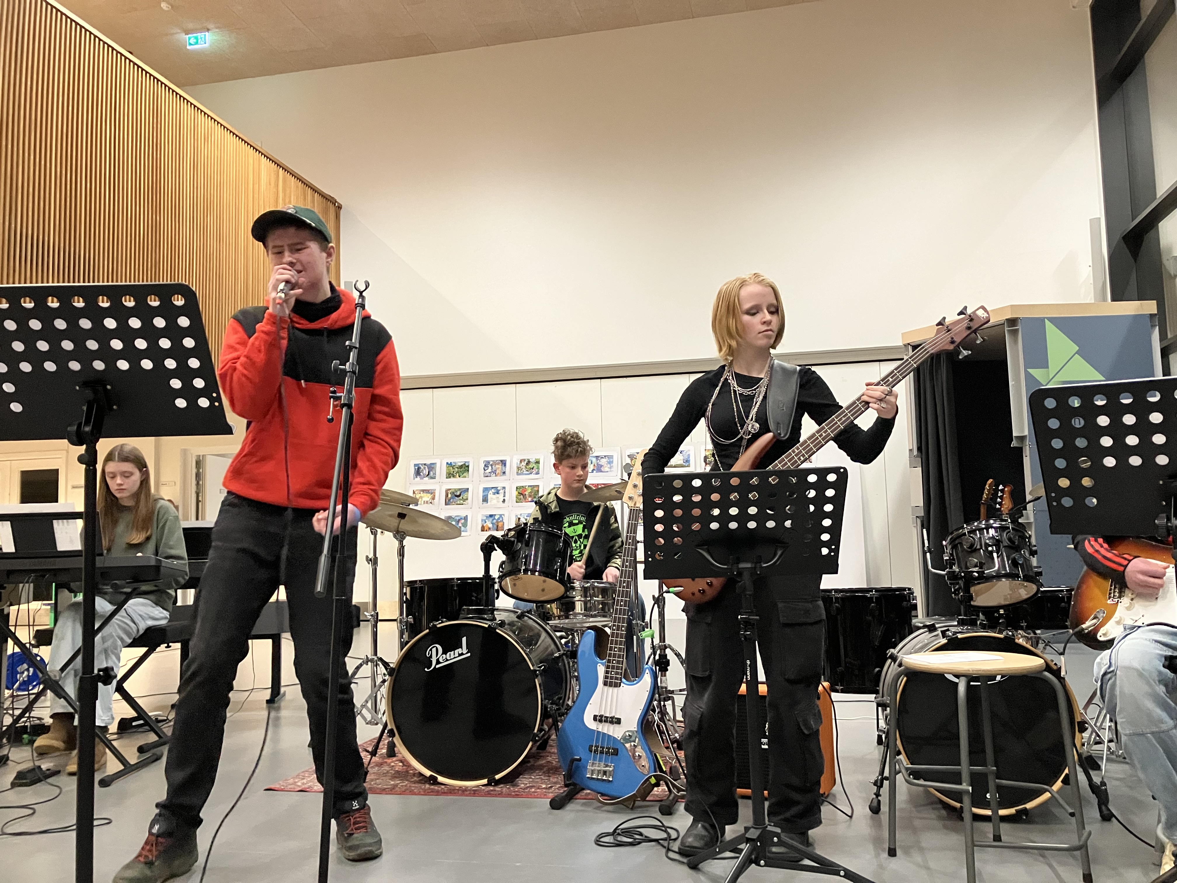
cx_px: 588
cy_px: 442
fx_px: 952
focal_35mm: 28
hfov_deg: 63.4
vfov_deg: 49.7
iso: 400
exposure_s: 1/36
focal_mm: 3.99
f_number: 1.8
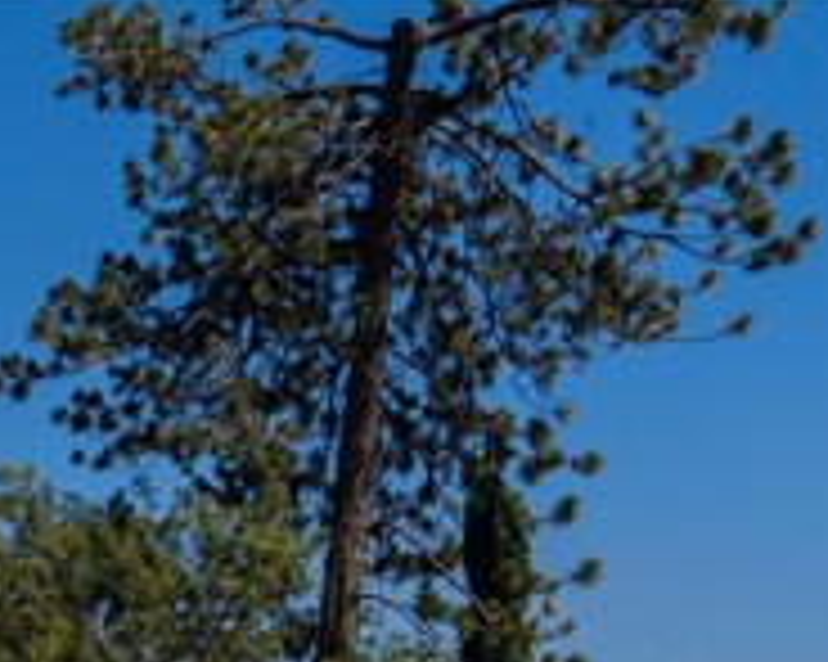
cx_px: -472
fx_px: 2645
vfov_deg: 13.5
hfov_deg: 16.1
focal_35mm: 108
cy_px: 943
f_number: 11
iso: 160
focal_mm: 22
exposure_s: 1/250
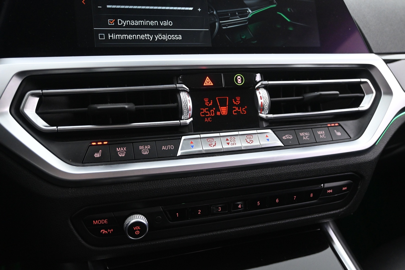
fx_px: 354
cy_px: 135
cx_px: 202
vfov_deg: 41.7
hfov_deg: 59.5
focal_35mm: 32
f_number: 4
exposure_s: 1/15
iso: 2500
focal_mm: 21
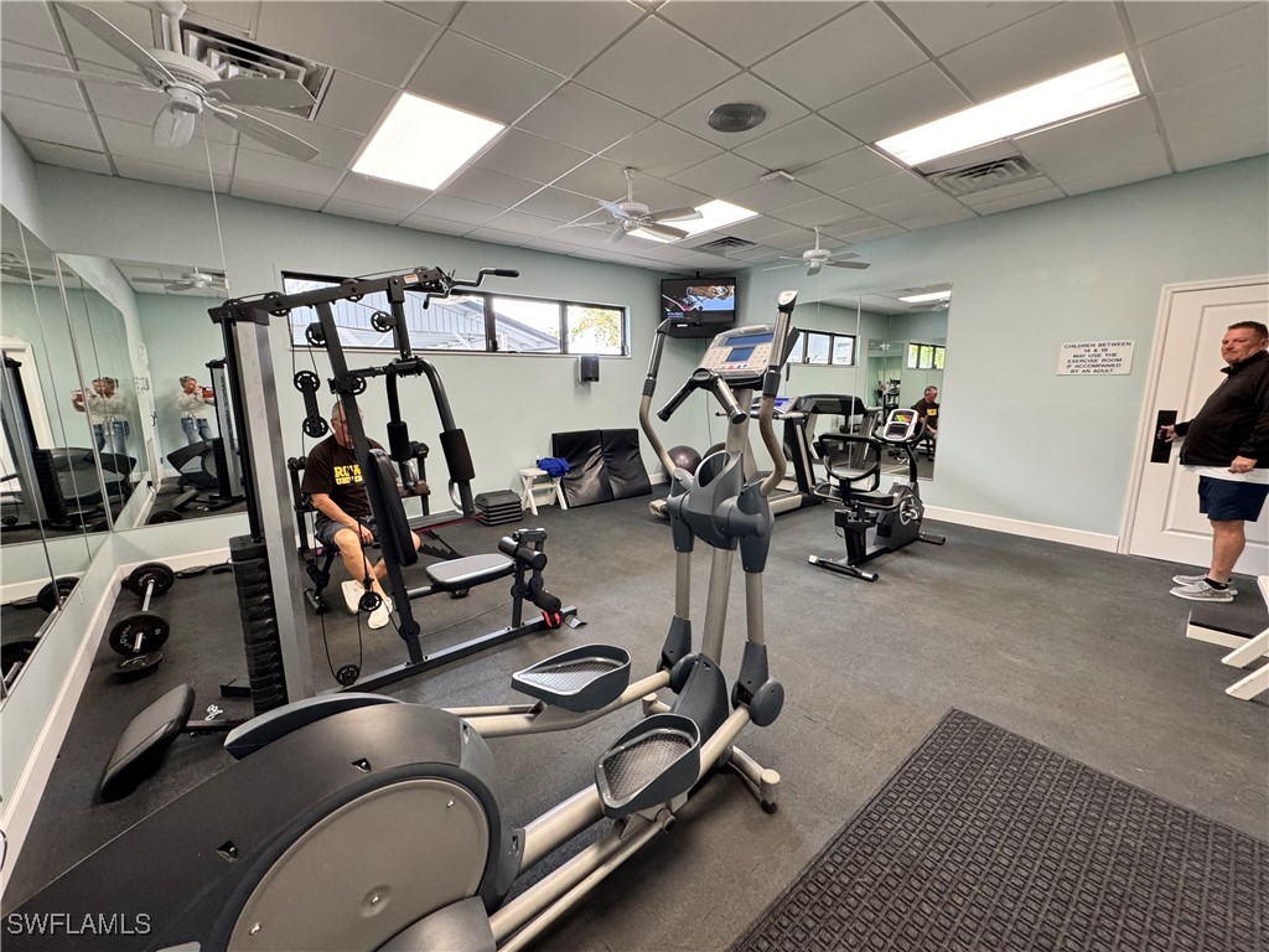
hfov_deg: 102.1
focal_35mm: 14
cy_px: 476
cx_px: 634
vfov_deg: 85.7
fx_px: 513
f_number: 2.2
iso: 250
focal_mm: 2.22
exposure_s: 1/120
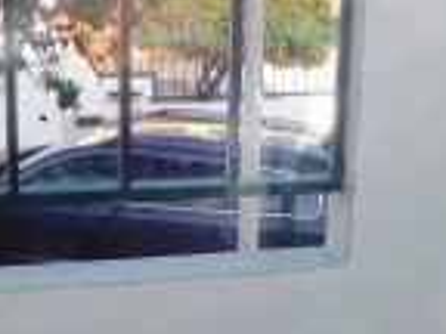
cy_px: 343
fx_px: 1430
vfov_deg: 13.1
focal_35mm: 111
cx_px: 242
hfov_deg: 17.7
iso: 125
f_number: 3.4
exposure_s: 1/320
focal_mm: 4.5
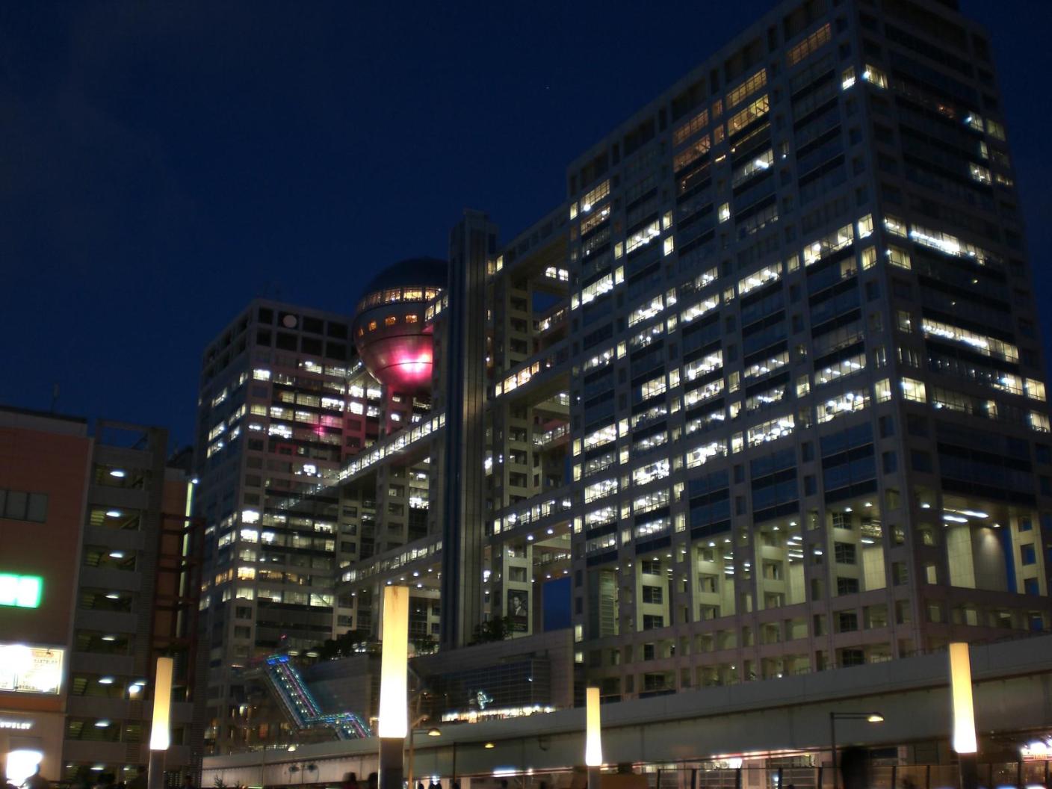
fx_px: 1155
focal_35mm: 38
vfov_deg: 37.7
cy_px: 394
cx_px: 526
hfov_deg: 49.0
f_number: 3.1
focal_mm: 6.3
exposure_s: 1/1.67
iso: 50
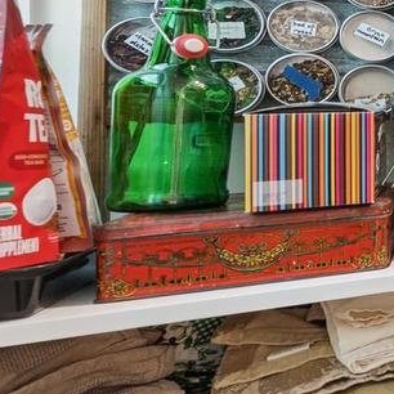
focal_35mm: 48
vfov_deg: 34.5
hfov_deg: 16.3
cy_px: 93
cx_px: 897
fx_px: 618
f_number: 7.1
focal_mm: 12
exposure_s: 1/6
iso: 640
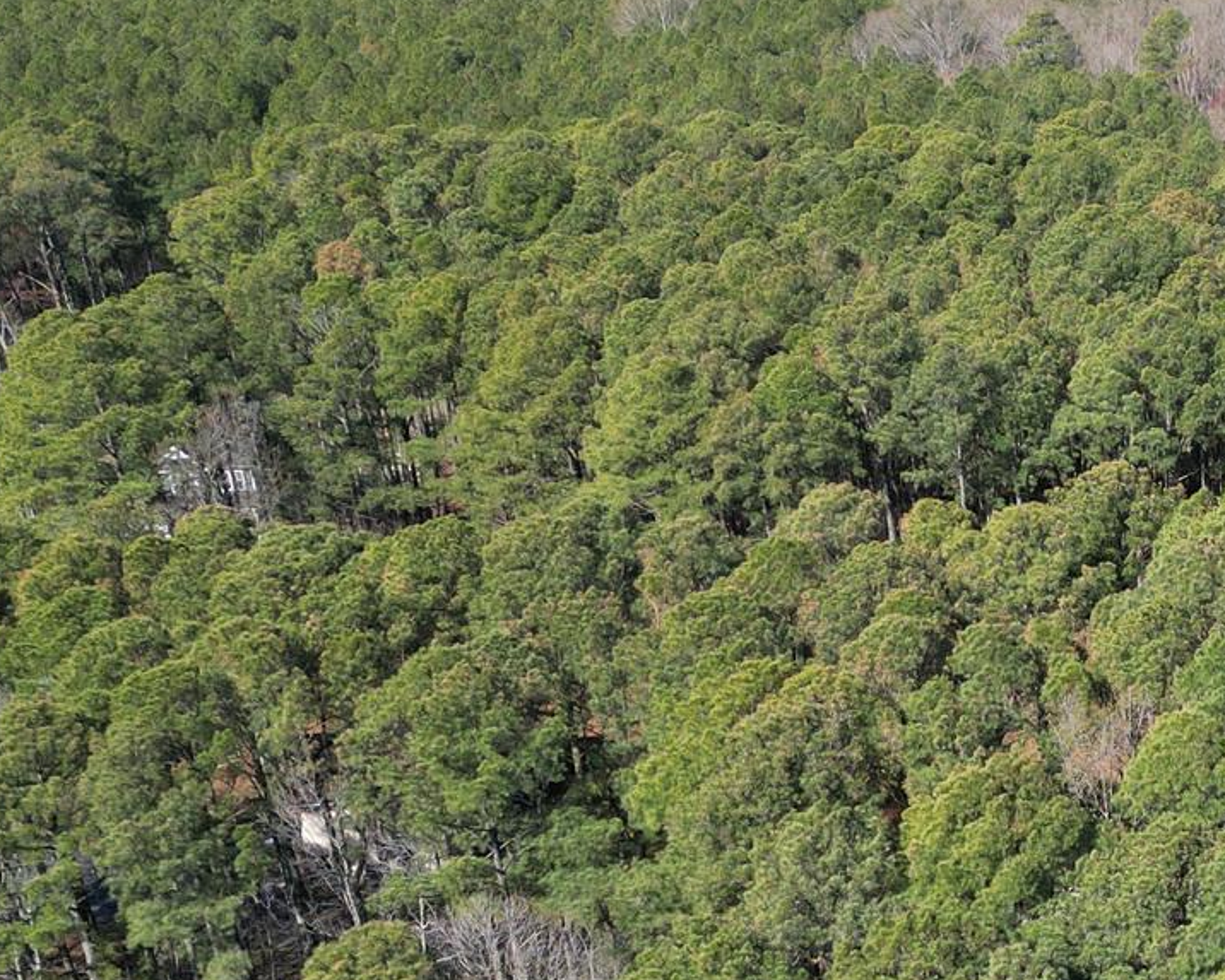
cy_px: 865
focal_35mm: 67
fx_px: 2429
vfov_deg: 22.3
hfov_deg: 25.7
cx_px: 1429
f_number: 1.7
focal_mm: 6.72
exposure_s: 1/2000
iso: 130
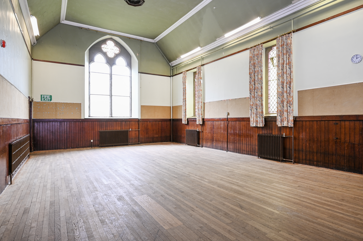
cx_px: 182
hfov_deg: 84.0
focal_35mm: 20
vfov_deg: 61.9
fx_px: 202
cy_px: 120
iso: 320
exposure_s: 1/8
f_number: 8
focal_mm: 20
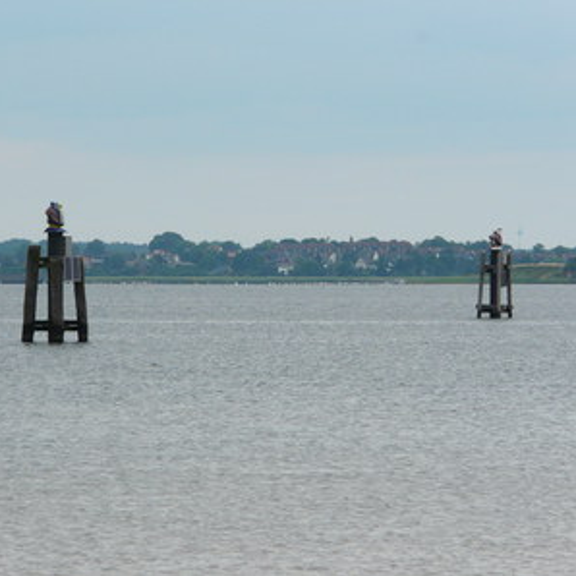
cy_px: 288
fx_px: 6683
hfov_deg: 4.9
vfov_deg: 4.9
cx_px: 255
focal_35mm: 355
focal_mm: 49
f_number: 5.6
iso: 100
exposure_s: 1/500
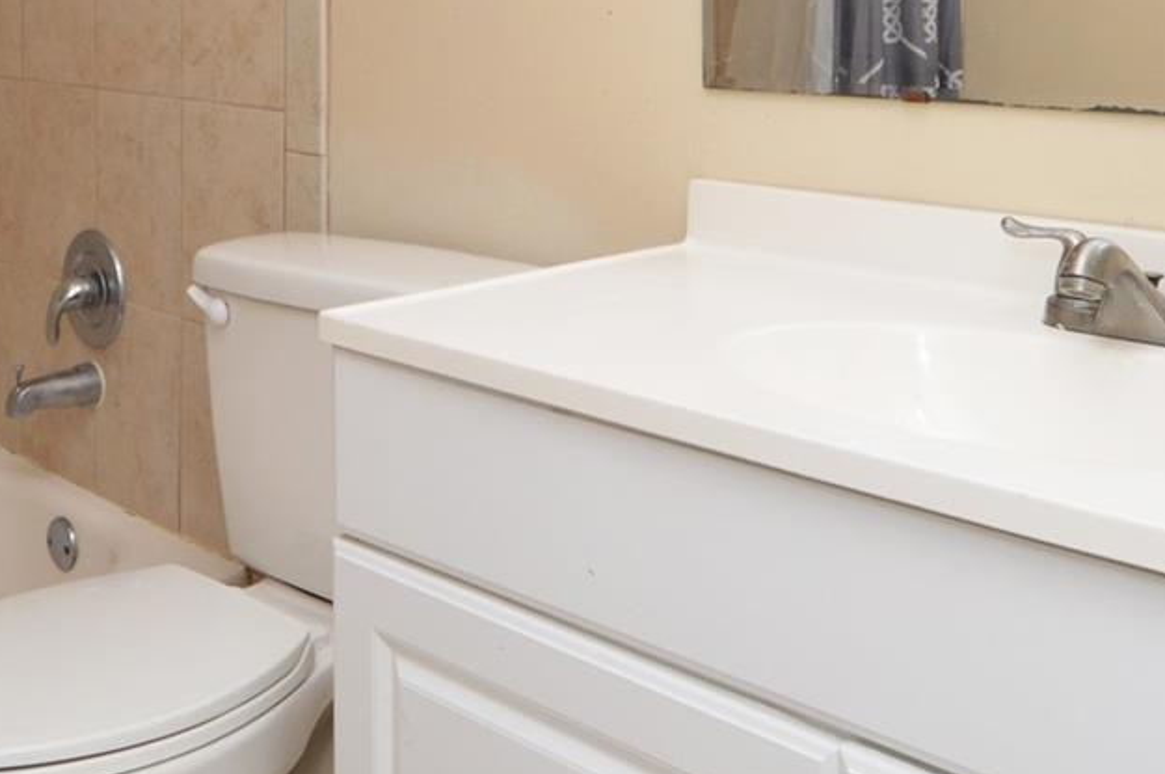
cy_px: 29
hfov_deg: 41.7
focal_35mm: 46
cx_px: 315
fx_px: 1487
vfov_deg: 27.7
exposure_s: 1/80
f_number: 4.5
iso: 400
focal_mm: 12
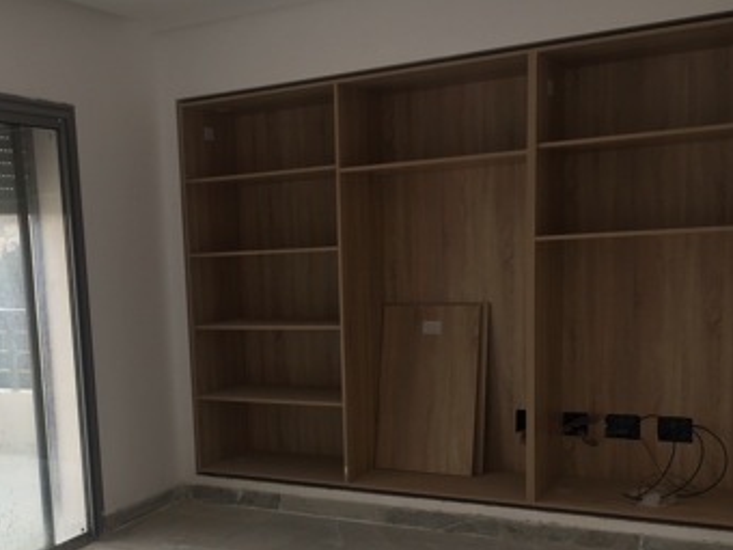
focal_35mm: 43
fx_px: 911
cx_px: 229
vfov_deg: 33.2
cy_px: 388
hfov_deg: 43.1
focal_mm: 4.15
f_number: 2.2
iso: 25
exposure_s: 1/110
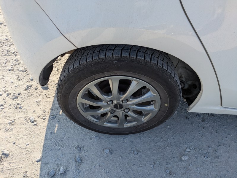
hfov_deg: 69.4
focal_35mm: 25
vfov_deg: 54.9
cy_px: 89
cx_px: 118
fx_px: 171
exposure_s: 1/1030
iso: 47
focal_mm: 5.43
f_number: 1.89
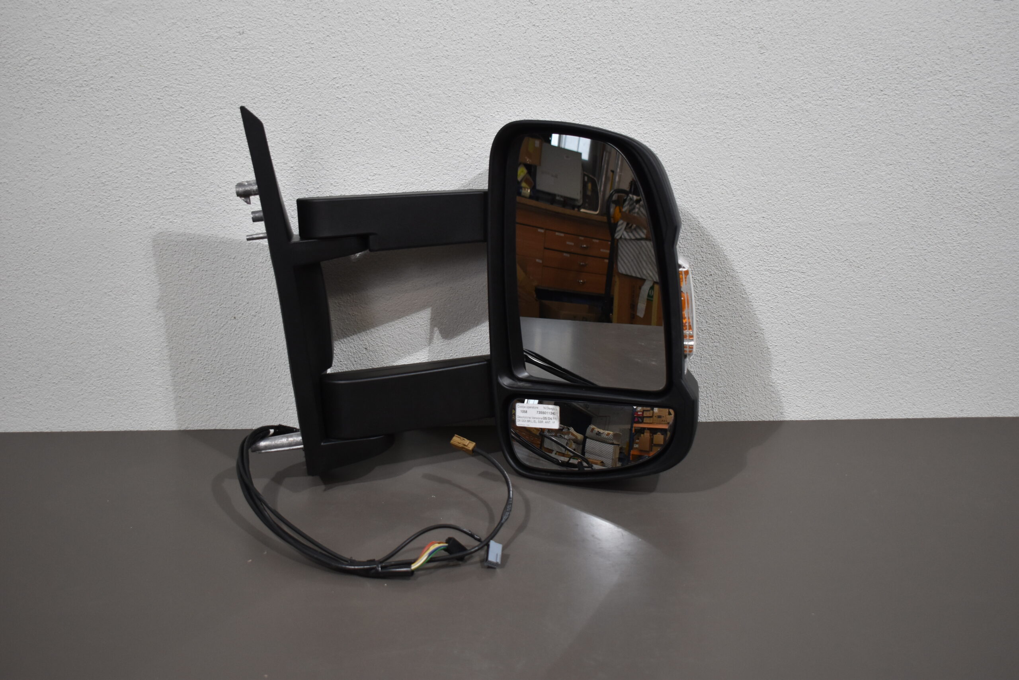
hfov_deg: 43.6
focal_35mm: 45
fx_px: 1274
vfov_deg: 29.9
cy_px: 340
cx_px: 510
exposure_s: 1/200
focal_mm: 30
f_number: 4.2
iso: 800
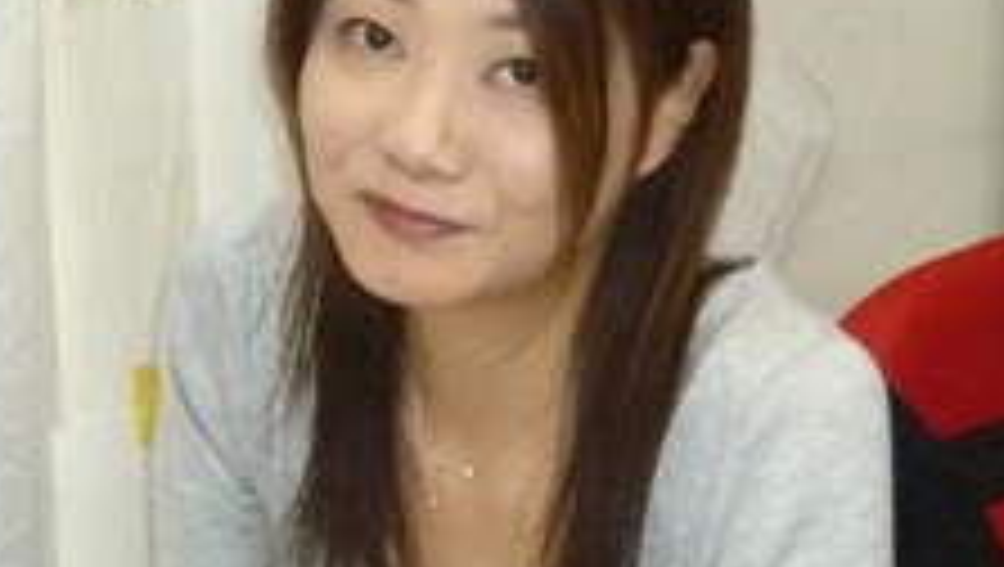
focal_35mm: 140
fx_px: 3731
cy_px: 477
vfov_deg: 8.7
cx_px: 437
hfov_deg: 15.3
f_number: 3.8
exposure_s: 1/160
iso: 1600
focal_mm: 10.6
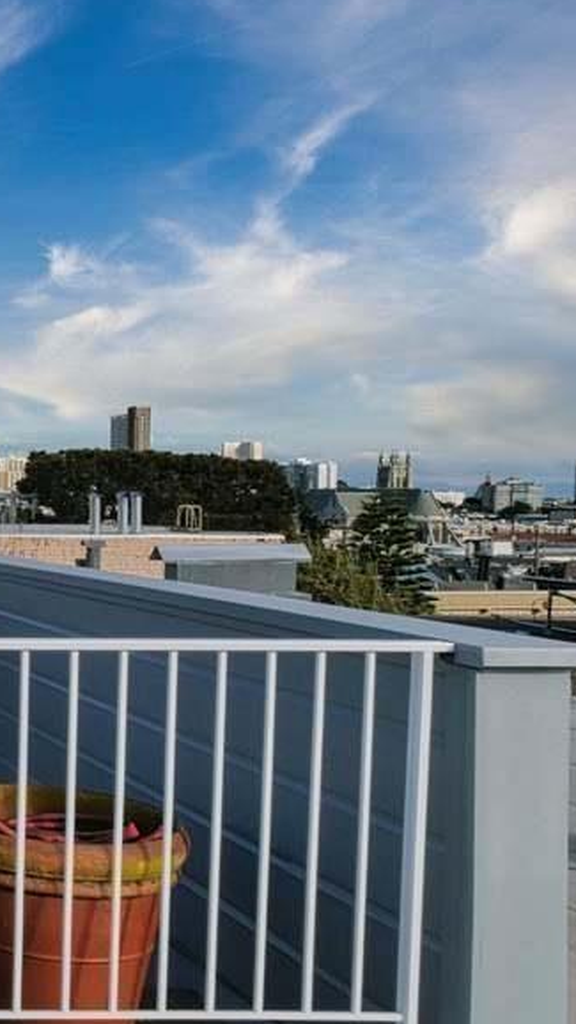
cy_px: 523
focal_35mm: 38
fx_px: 1032
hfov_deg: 22.4
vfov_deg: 52.8
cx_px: -388
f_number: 9
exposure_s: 1/400
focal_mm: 7
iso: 100
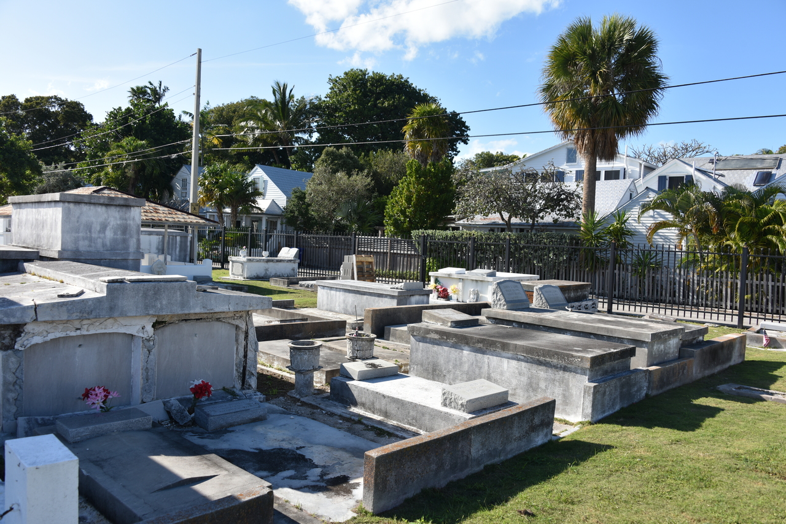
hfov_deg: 65.5
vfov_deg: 46.4
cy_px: 262
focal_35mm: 28
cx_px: 393
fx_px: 611
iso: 100
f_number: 8
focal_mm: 28
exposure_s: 1/250
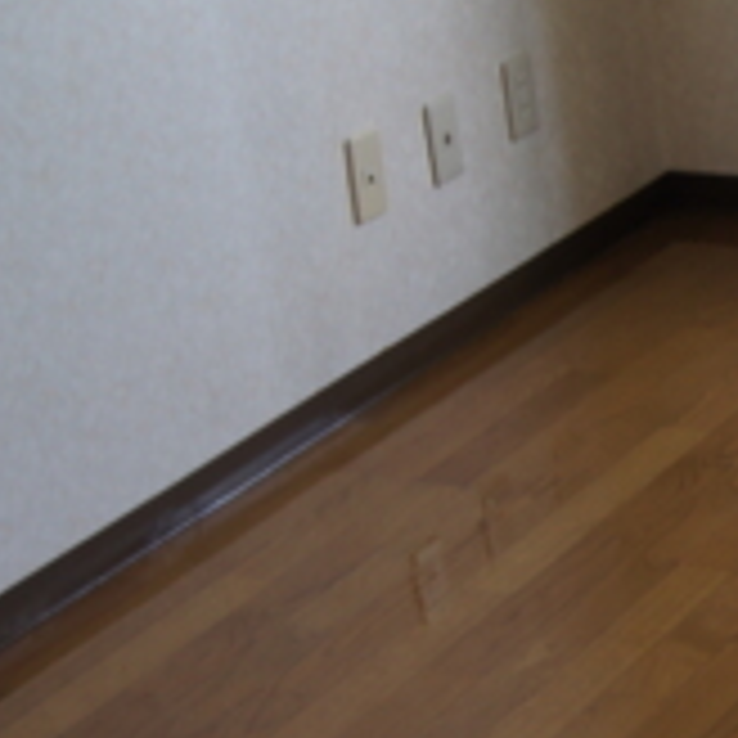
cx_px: 1084
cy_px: 250
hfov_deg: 14.6
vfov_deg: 15.5
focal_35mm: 112
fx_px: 2701
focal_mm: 18
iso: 100
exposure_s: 1/40
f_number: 4
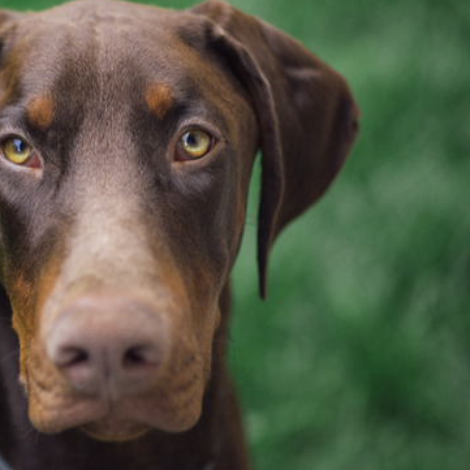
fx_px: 2965
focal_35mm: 193
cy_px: 198
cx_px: 42
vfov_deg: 9.1
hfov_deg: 9.0
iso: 400
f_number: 3
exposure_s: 1/160
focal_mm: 105
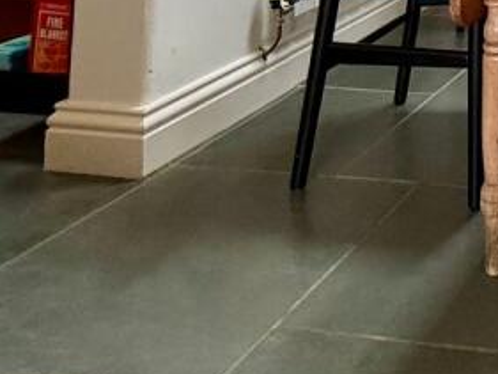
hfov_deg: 27.1
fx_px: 734
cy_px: -268
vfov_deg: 21.1
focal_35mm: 51
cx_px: 735
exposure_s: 1/100
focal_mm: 2.22
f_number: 2.2
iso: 250
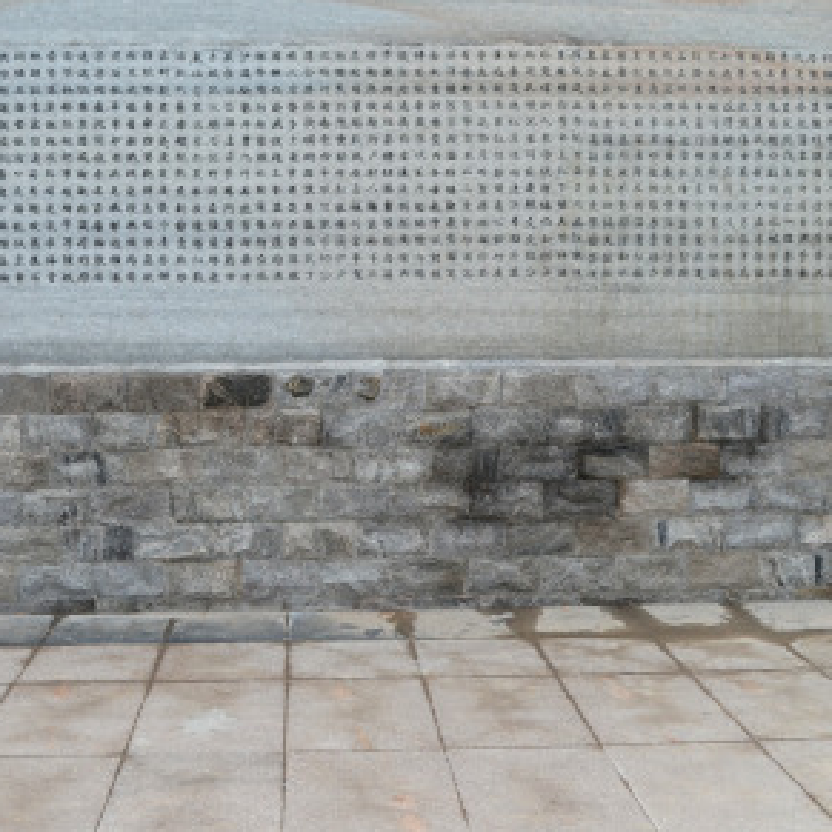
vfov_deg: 35.3
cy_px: 375
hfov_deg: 35.3
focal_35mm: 48
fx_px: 1305
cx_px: 357
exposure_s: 1/200
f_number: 7.1
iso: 200
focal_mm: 22
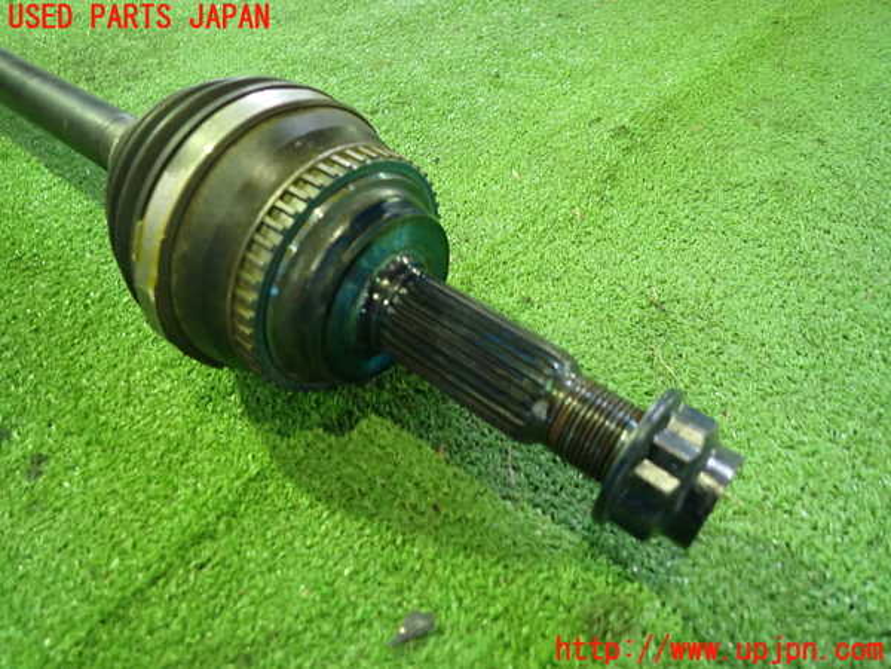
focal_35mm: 25
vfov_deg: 54.9
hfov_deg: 69.4
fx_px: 643
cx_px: 446
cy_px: 334
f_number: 2
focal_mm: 4.5
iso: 640
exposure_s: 1/30
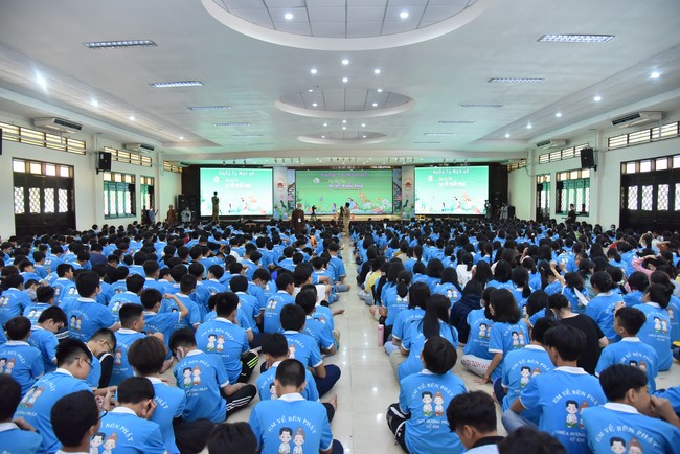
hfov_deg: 73.7
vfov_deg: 53.2
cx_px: 340
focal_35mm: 24
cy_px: 227
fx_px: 454
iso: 2000
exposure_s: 1/125
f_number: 4.5
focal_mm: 24
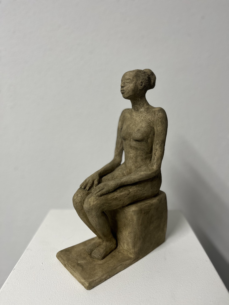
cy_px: 152
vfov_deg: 67.3
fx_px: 229
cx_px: 114
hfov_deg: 53.1
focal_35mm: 26
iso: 100
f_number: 1.6
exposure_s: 1/50
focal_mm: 5.1
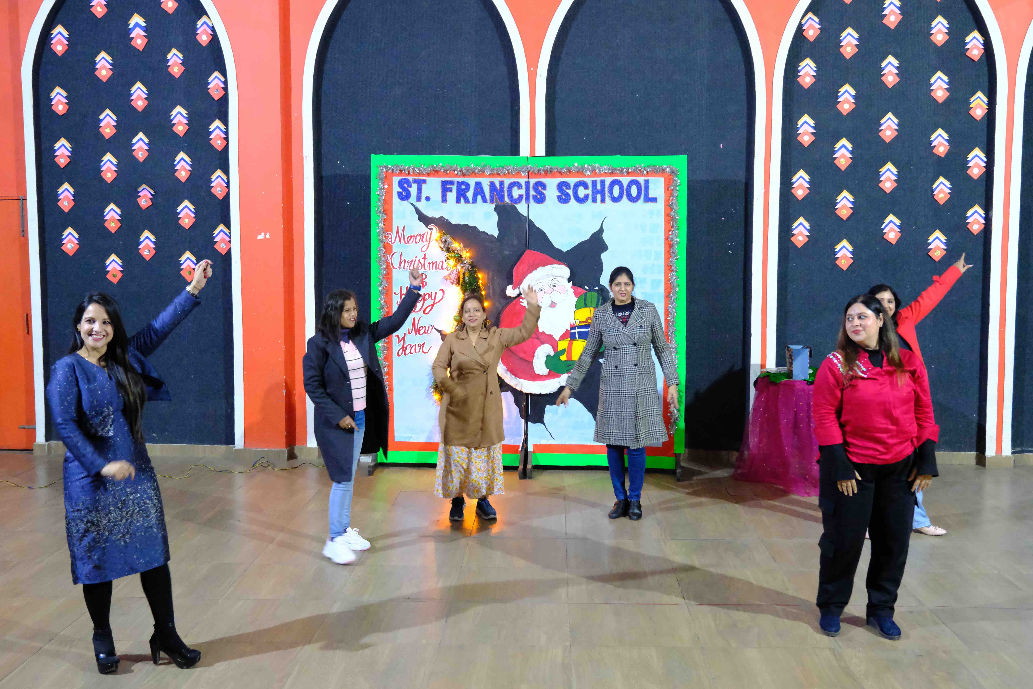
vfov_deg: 36.9
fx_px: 1033
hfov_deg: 53.1
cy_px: 334
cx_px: 522
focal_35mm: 36
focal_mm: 22.3
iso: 8000
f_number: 4
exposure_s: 1/60
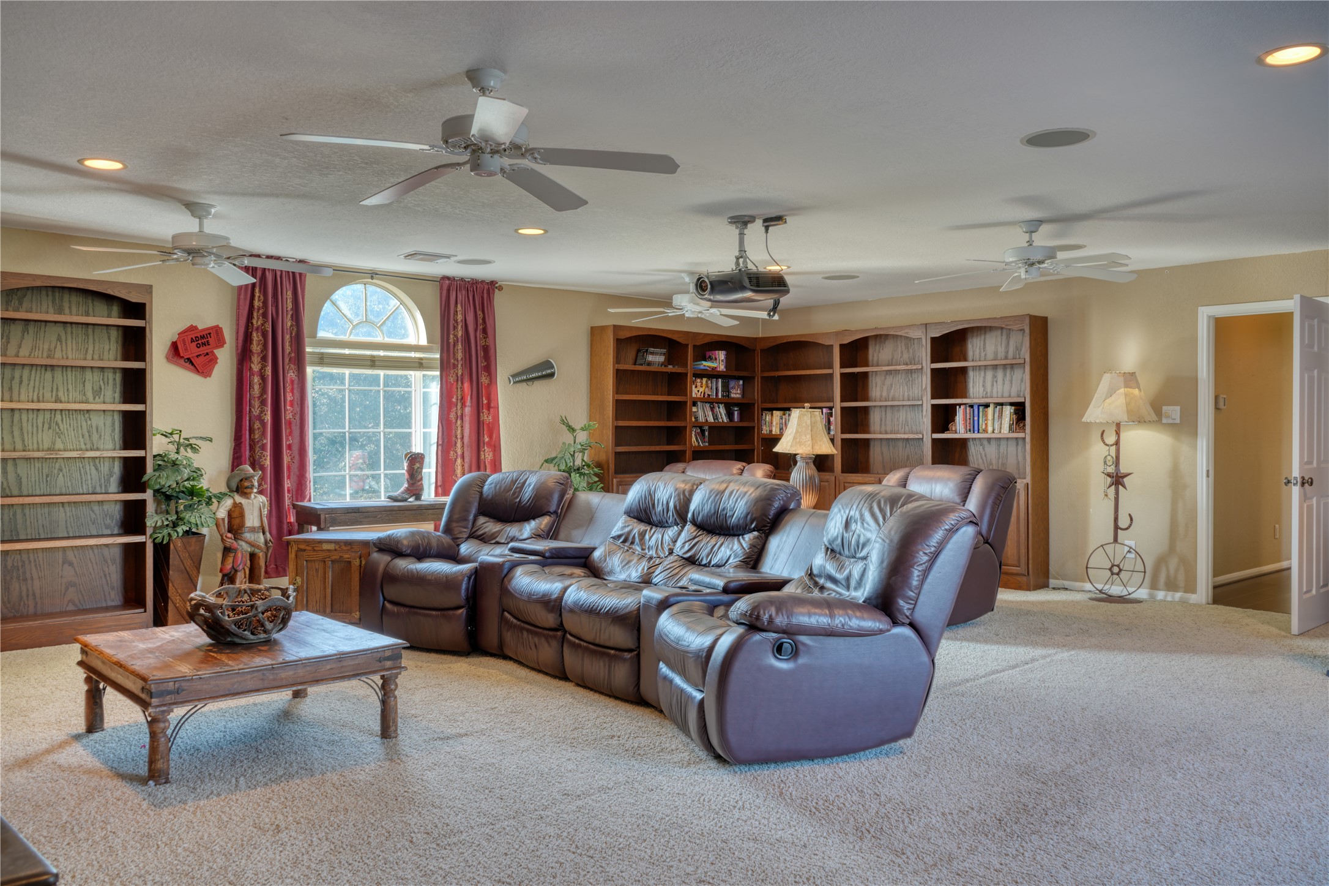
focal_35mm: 28
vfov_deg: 46.4
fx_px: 1033
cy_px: 443
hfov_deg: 65.5
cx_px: 664
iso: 100
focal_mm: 28
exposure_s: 1/3
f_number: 8
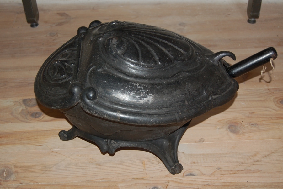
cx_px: 142
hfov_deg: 37.9
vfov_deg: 25.7
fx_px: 412
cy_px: 94
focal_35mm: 52
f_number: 4.8
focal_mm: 35
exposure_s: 1/60
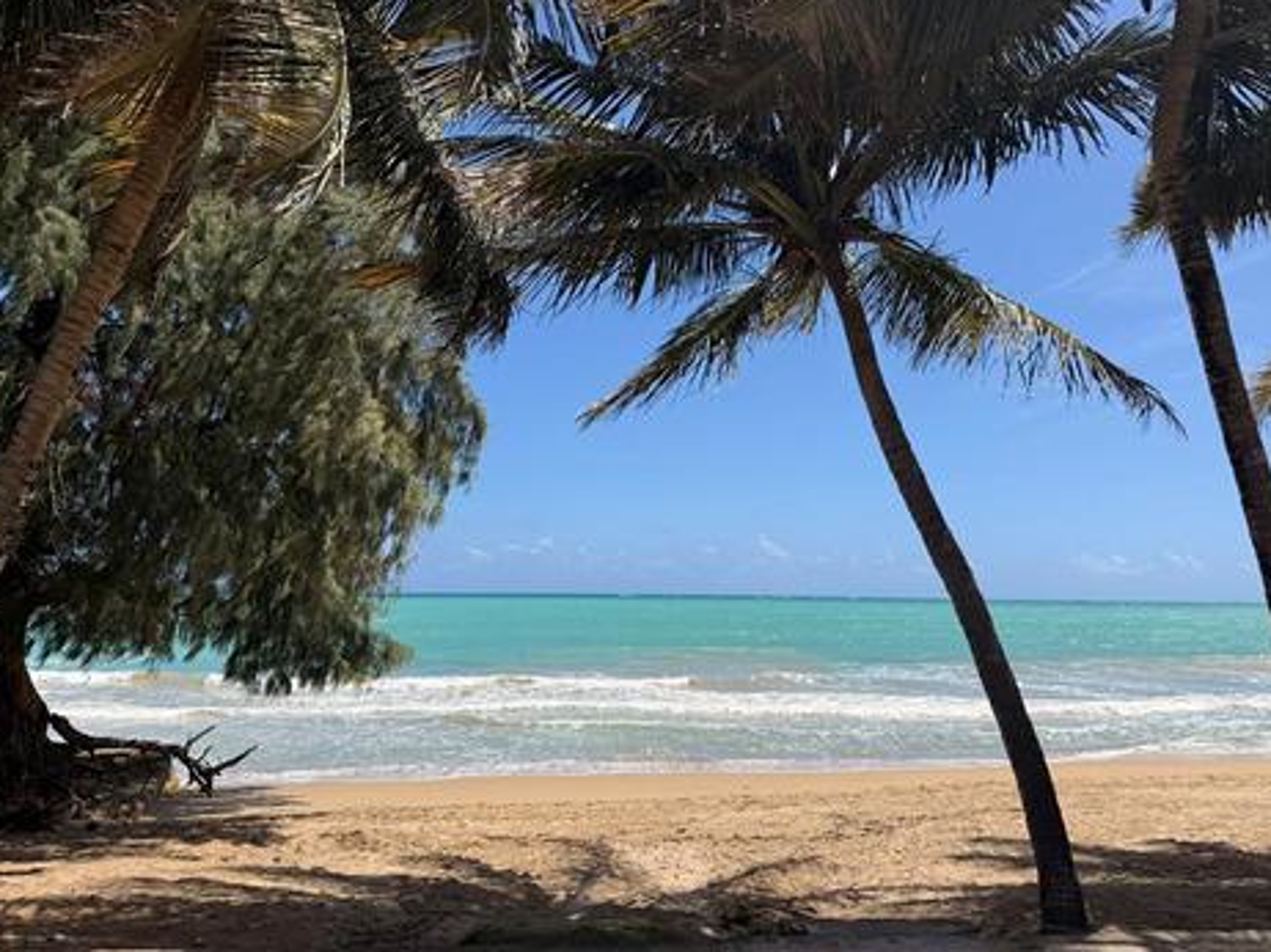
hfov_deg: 67.3
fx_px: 954
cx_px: 647
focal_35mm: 26
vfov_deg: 53.0
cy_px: 455
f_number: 1.78
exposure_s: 1/7353
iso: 80
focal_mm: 6.76
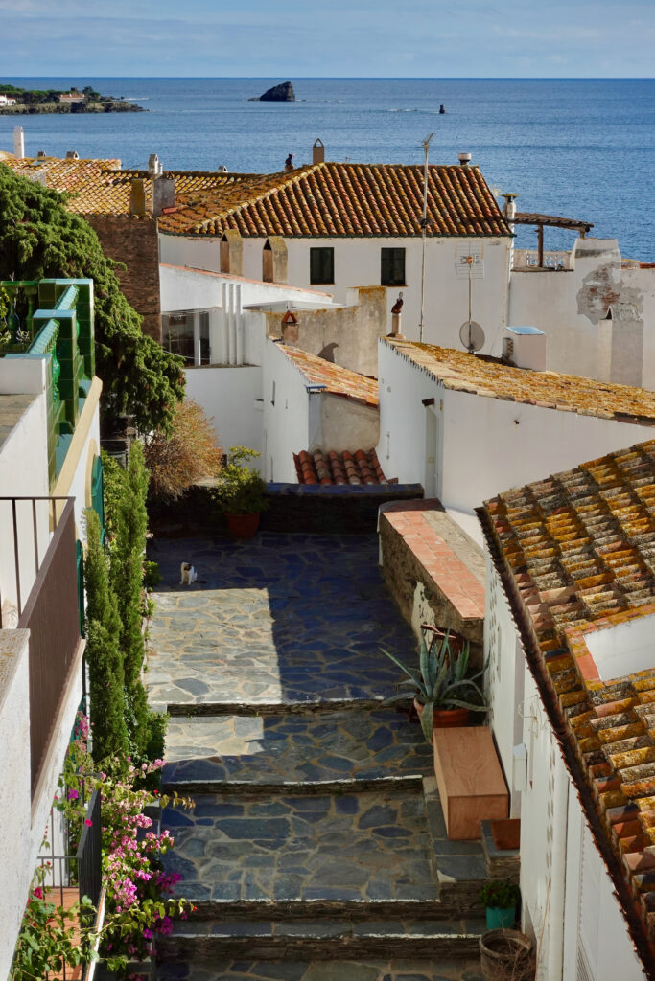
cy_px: 490
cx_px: 328
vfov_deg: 28.8
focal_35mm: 70
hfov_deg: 19.5
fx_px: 1910
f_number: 6.3
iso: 125
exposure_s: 1/800
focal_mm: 25.7
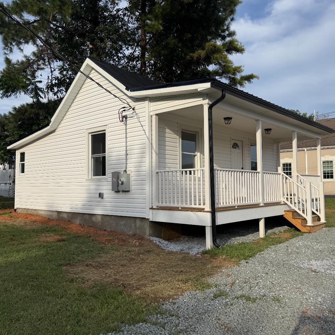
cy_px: 169
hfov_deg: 55.6
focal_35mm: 29
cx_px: 177
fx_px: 318
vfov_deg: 55.6
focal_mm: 6.76
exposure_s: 1/5348
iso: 80
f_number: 1.78
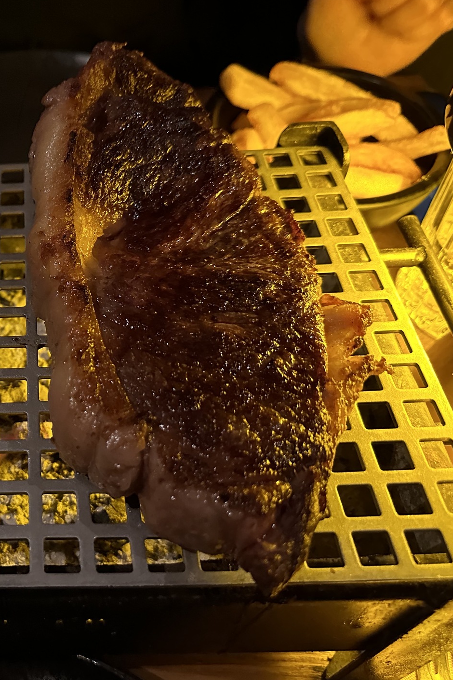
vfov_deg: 55.8
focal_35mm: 34
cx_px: -1
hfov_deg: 35.2
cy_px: 340
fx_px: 642
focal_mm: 6.86
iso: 1600
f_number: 1.78
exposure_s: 1/30
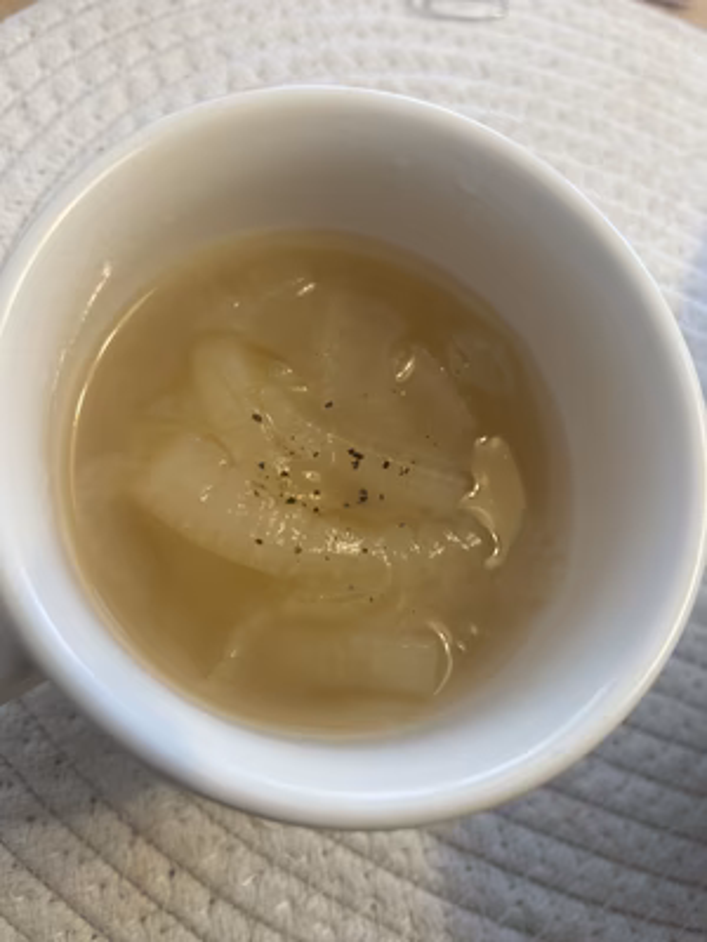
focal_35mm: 26
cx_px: 354
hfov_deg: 53.1
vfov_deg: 67.3
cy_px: 471
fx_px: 708
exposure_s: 1/121
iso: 80
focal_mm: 5.7
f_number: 1.5
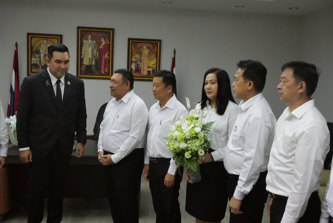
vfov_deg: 36.0
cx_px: 166
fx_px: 342
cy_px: 112
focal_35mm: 37
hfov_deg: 51.9
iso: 6400
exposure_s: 1/320
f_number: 6.3
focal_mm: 18
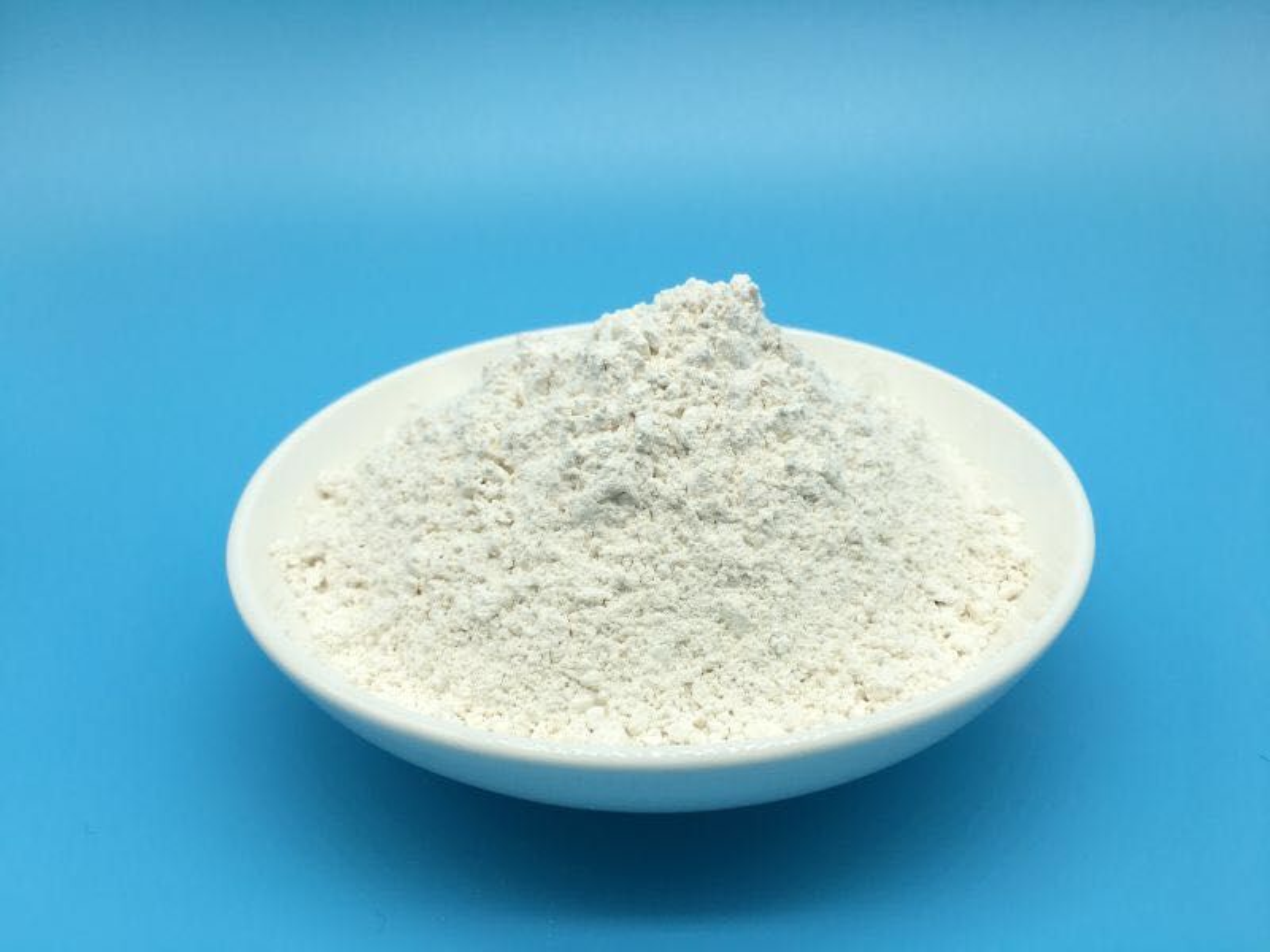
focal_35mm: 29
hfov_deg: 61.7
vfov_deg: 48.2
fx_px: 1064
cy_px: 476
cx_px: 635
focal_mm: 4.15
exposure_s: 1/680
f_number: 2.2
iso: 25
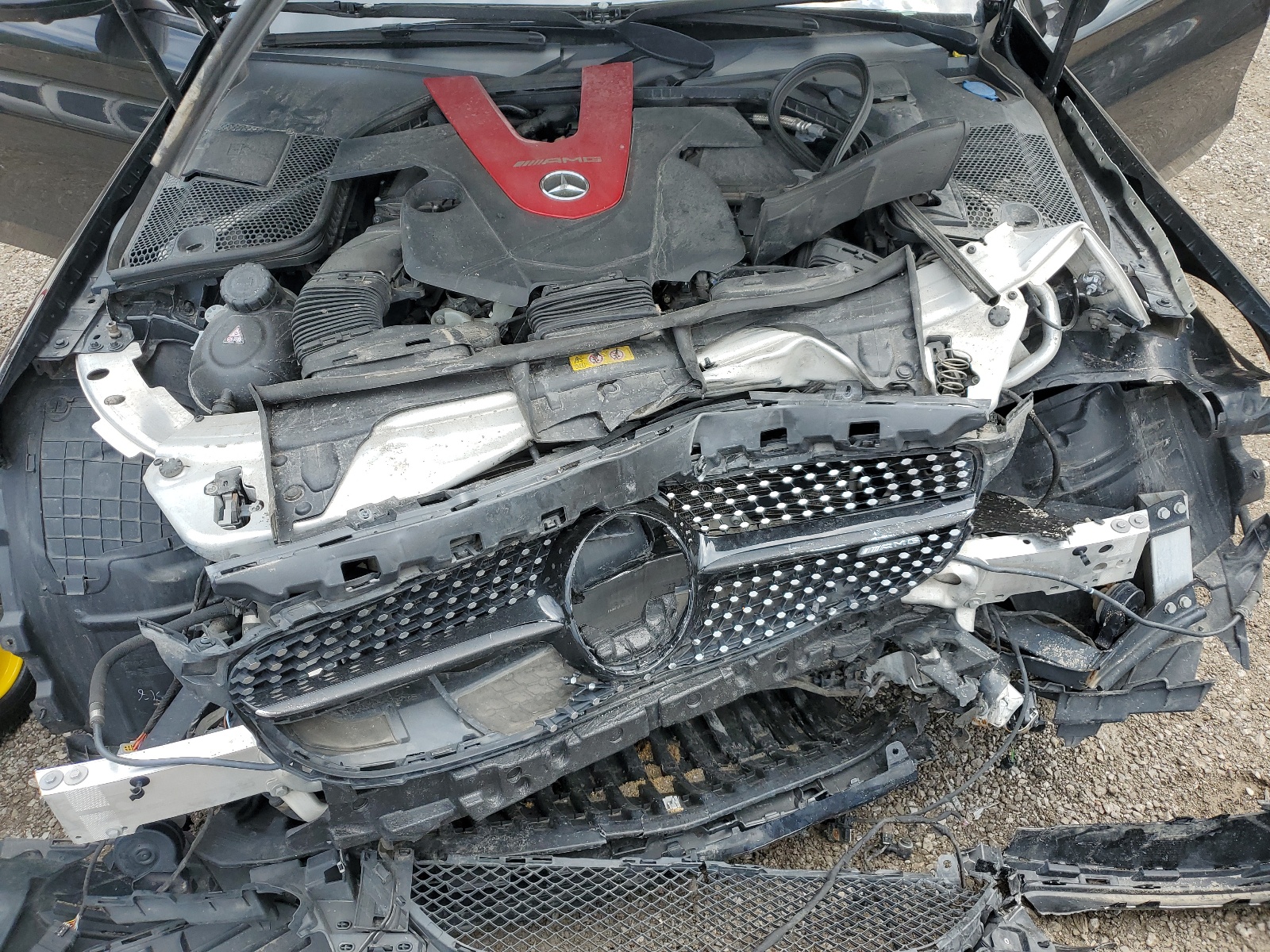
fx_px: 954
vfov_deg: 53.1
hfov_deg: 67.3
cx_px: 635
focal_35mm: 26
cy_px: 476
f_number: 1.5
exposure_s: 1/769
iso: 50
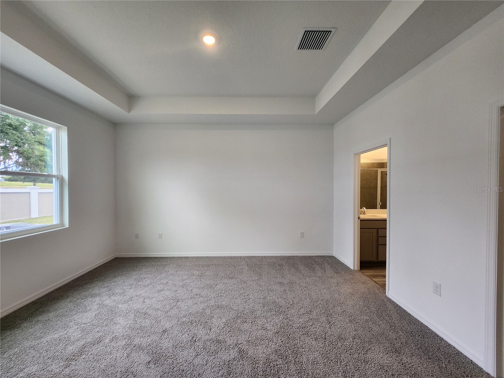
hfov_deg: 106.2
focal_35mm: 13
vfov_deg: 89.9
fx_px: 189
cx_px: 252
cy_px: 189
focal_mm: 1.74
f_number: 2.2
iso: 100
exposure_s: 1/60
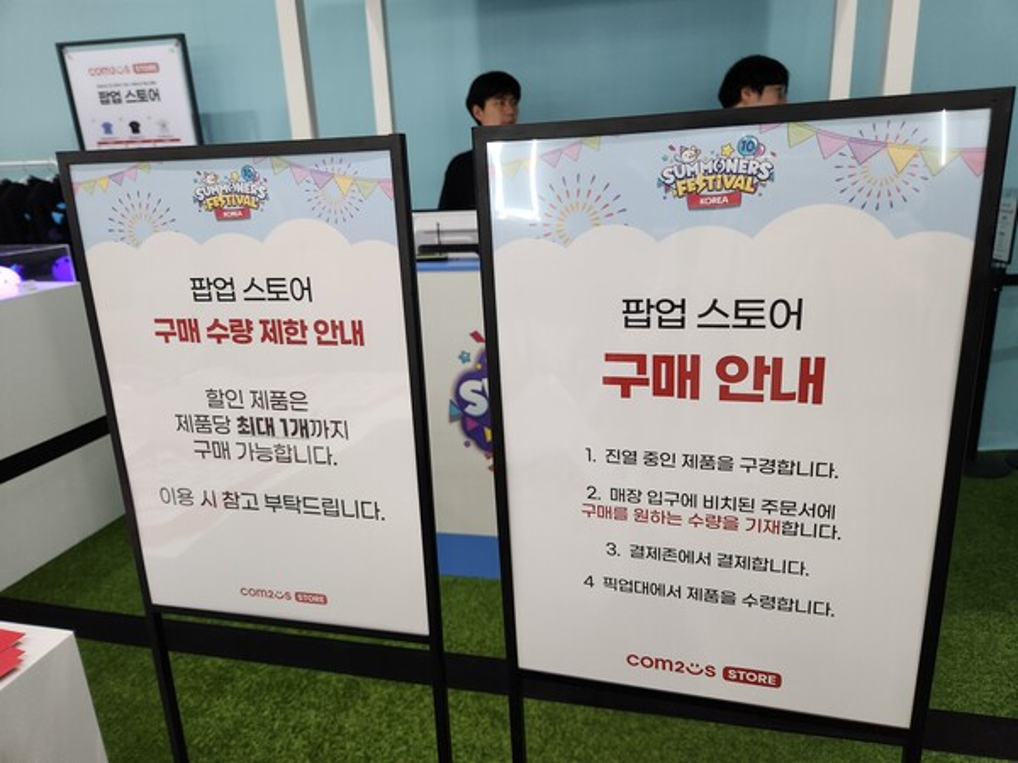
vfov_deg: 58.9
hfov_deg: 73.9
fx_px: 676
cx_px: 509
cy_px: 382
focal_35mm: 23
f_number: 1.8
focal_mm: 5.4
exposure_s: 1/120
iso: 250
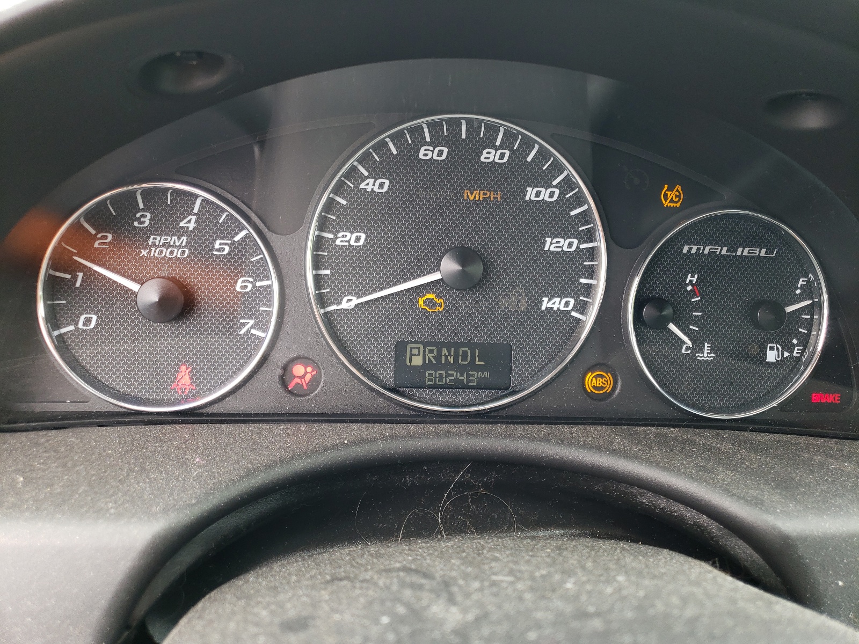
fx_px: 645
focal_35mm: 26
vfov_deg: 53.1
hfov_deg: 67.3
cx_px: 430
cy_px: 322
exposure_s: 1/143
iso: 50
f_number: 1.5
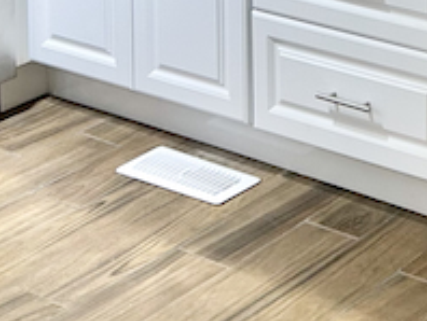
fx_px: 1297
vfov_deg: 12.5
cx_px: 716
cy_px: -310
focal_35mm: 105
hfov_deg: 16.3
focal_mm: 5.7
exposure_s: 1/60
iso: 80
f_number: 1.5
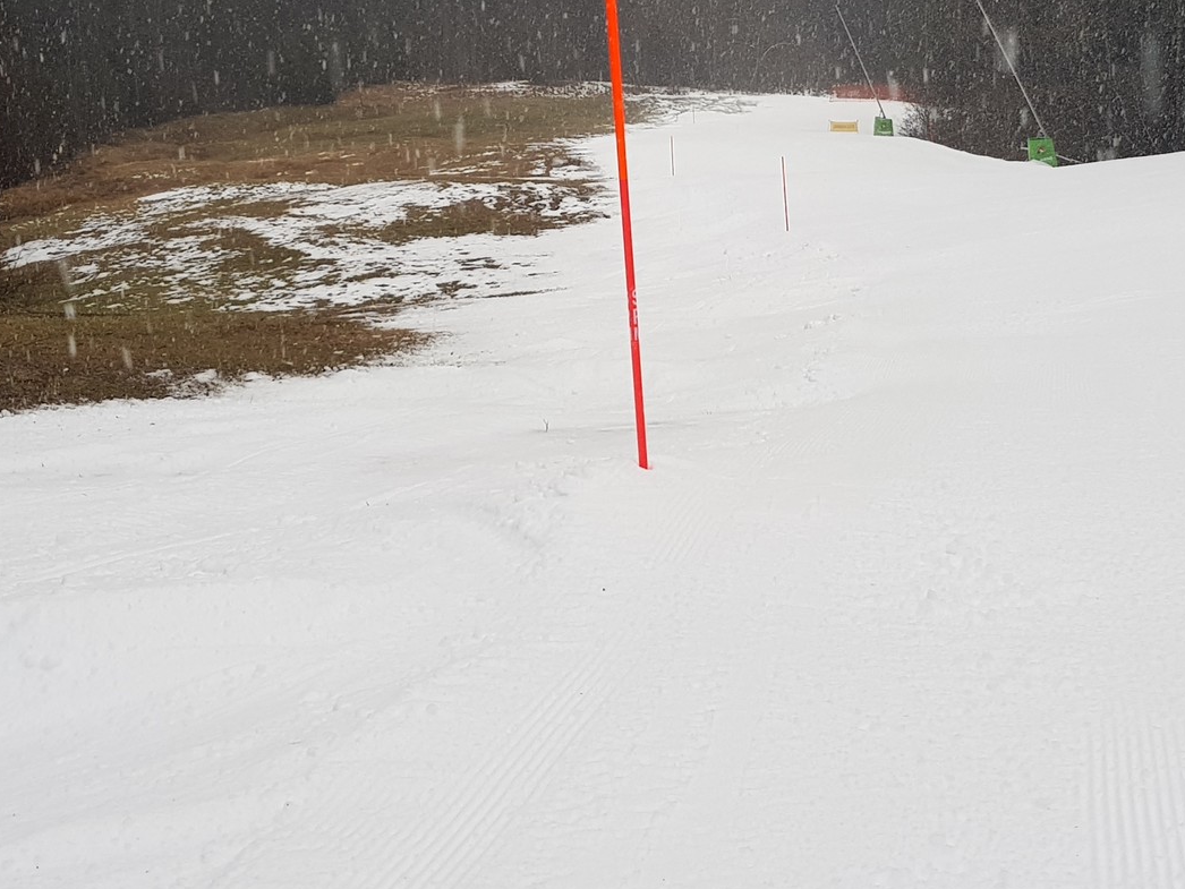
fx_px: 1815
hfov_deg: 36.1
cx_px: 632
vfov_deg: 26.6
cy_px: 97
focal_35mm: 53
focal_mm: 4.2
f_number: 1.7
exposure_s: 1/166
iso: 40
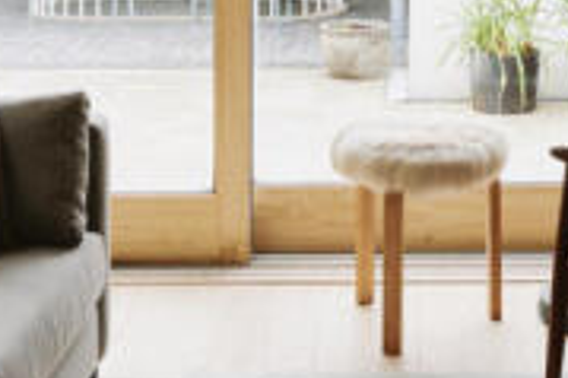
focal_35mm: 88
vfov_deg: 14.5
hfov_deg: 22.8
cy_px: -179
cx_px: 459
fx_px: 1387
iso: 100
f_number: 8
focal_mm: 24
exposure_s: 1/20
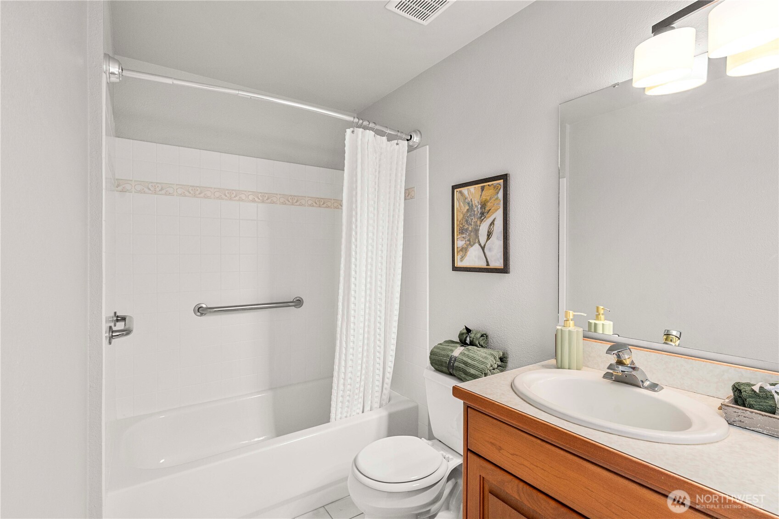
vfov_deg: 73.7
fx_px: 346
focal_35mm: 16
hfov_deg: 96.7
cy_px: 260
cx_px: 390
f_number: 8
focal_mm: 16
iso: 640
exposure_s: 1/30
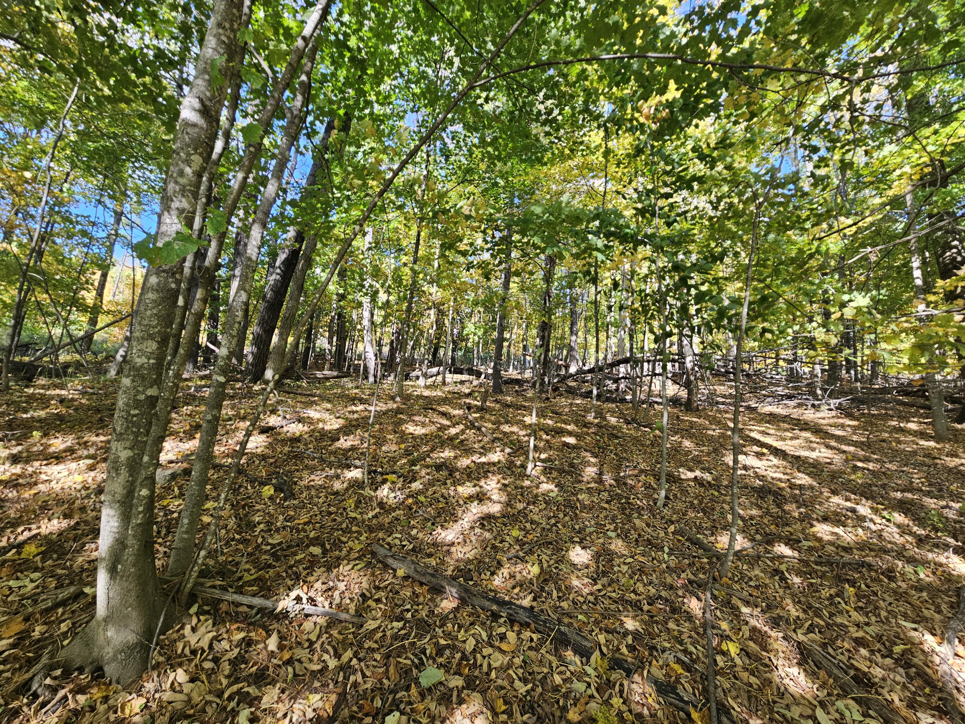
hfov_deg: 106.2
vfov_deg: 89.9
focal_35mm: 13
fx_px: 362
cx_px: 482
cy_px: 362
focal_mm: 2.2
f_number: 2.2
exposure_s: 1/120
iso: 50
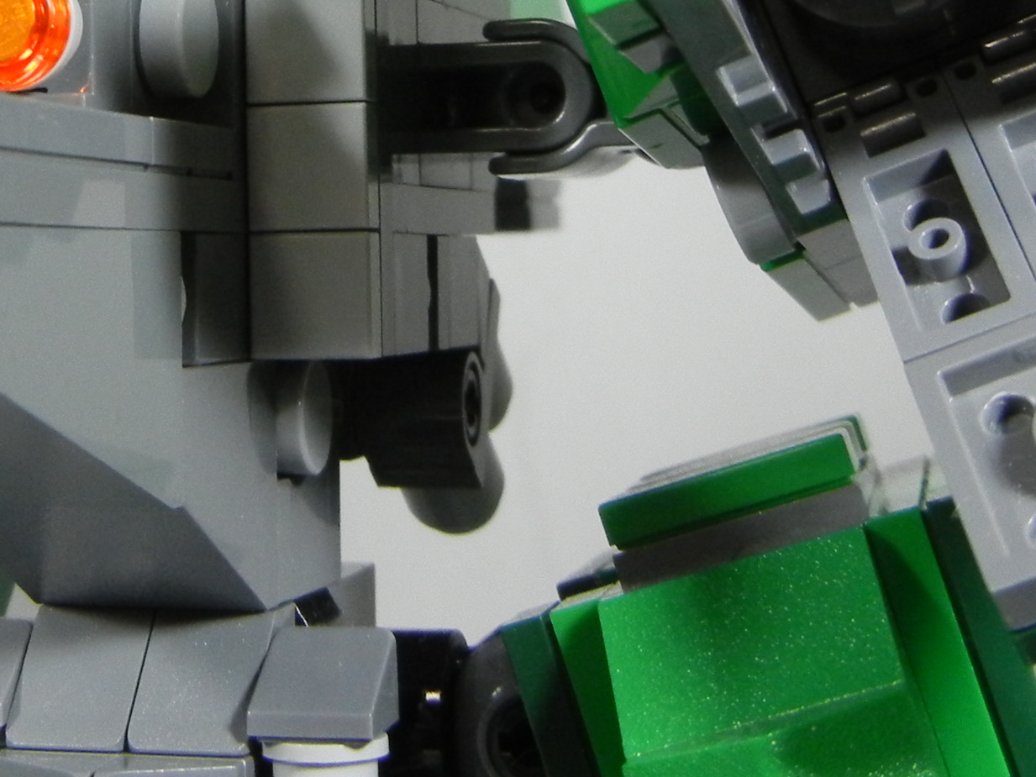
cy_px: 24
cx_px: 175
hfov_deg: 21.4
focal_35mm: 90
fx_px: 2694
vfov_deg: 16.1
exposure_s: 1/44.2
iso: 400
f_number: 3.6
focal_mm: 6.2
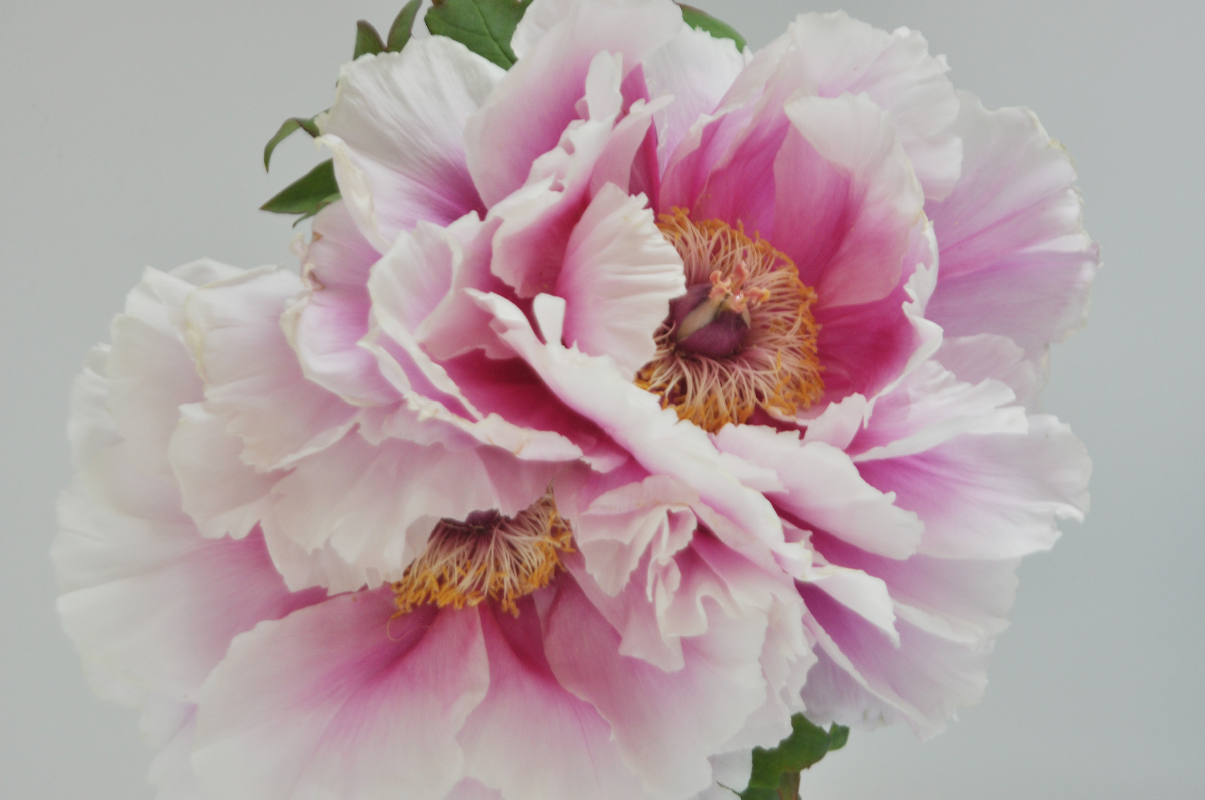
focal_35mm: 202
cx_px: 602
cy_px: 400
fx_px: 6770
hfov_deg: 10.2
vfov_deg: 6.8
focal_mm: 135
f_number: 6
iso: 200
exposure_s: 1/40
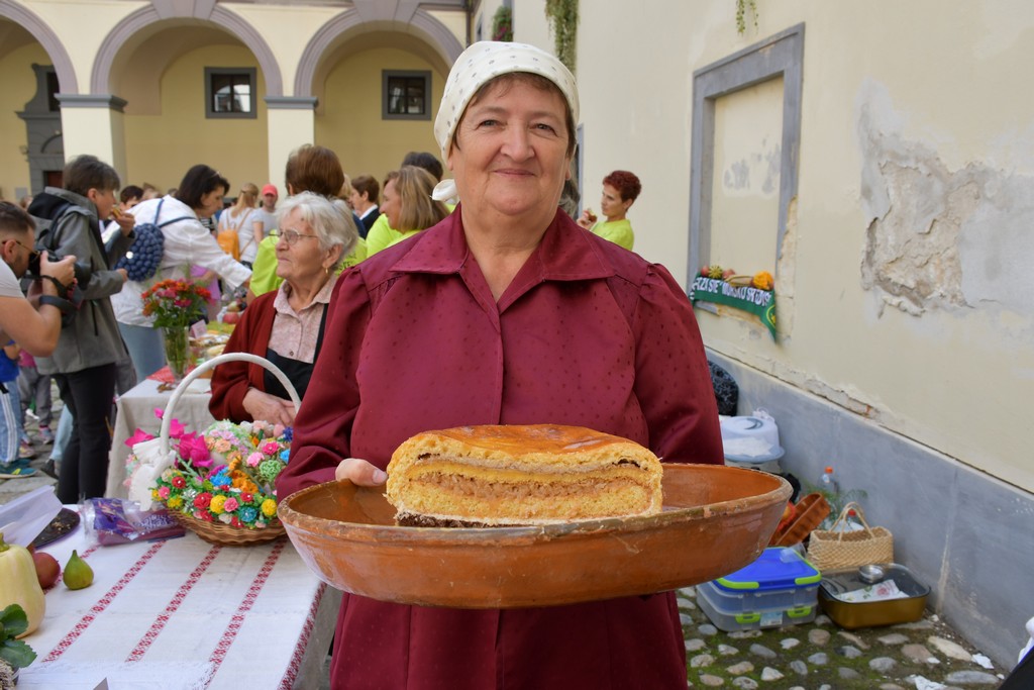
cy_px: 345
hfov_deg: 67.4
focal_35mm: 27
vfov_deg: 47.9
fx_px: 776
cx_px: 517
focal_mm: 18
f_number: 8
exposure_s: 1/250
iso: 200
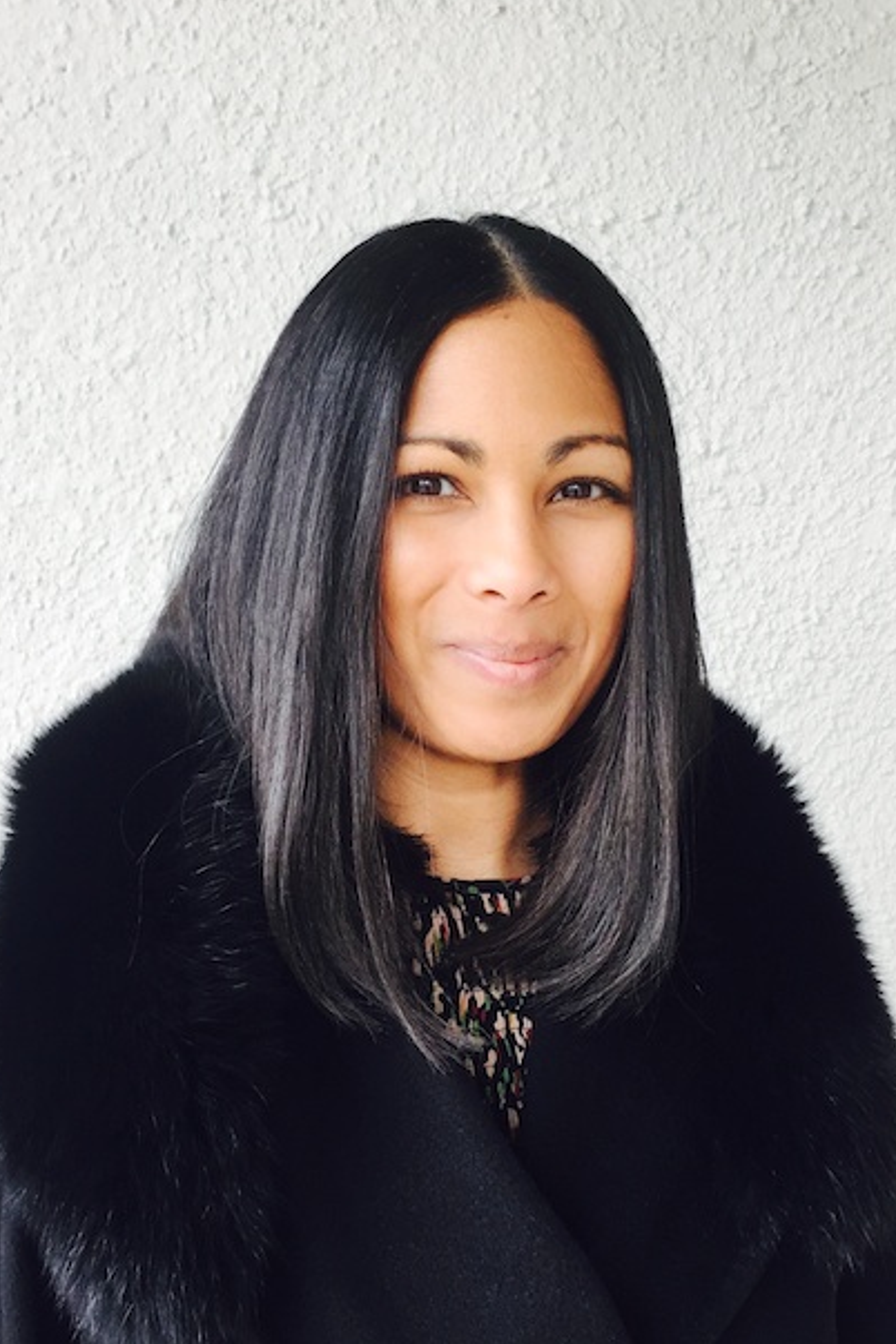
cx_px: 381
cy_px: 710
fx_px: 1680
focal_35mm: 45
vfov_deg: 43.6
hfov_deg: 29.8
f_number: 2.2
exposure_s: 1/120
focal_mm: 4.15
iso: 40
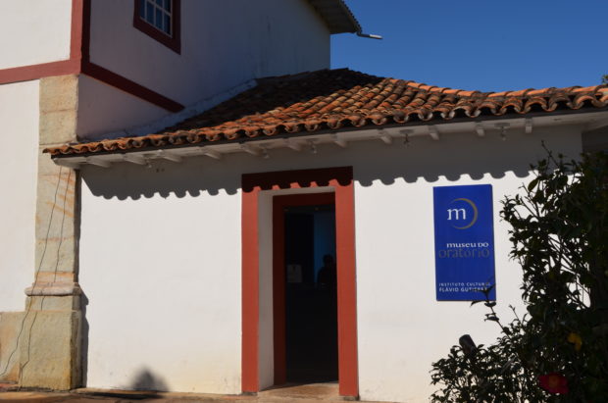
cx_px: 304
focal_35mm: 39
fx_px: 657
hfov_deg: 49.6
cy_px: 202
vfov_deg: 34.1
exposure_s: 1/200
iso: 100
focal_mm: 26
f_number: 11
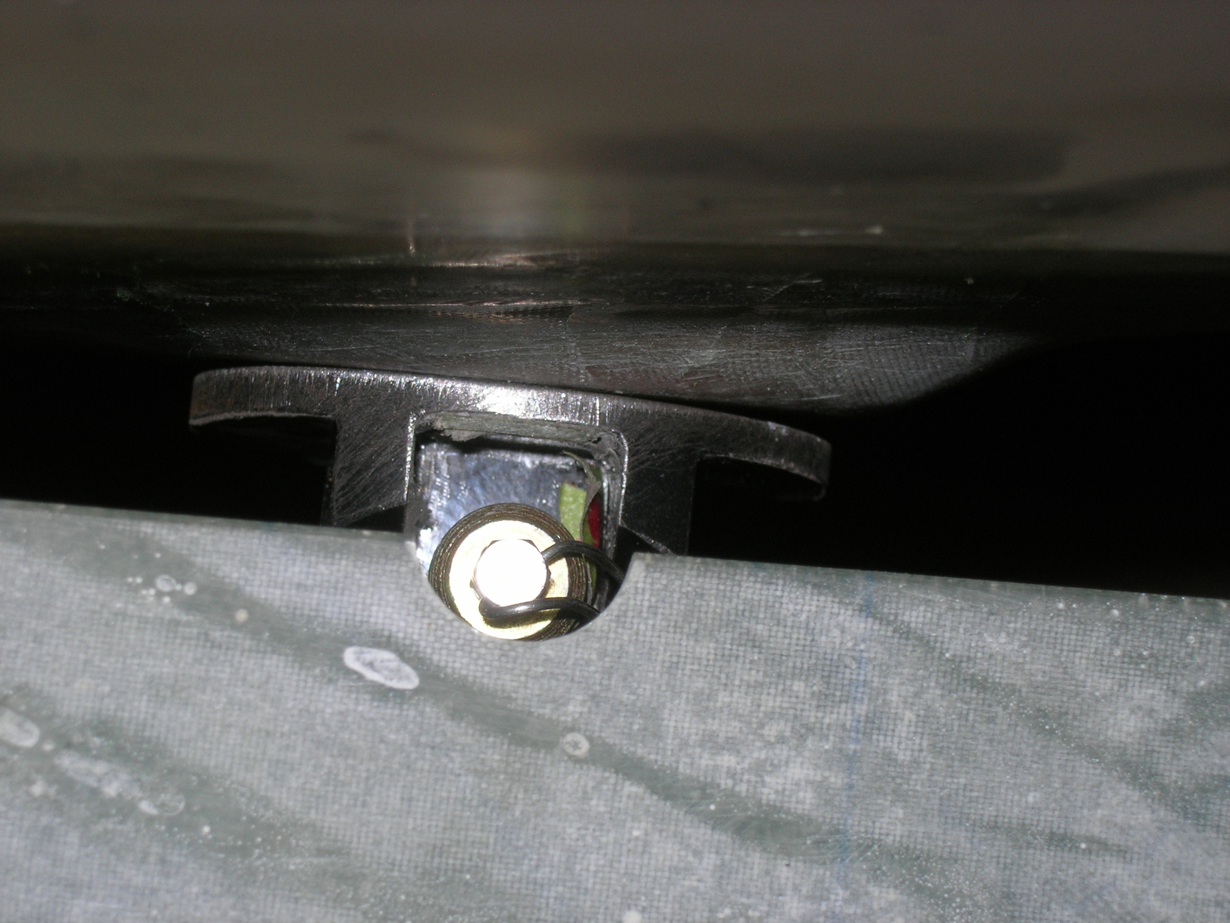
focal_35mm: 113
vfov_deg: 13.1
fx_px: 4015
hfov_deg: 17.4
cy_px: 462
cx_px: 615
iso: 64
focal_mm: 23.4
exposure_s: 1/60.1
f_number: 8.2
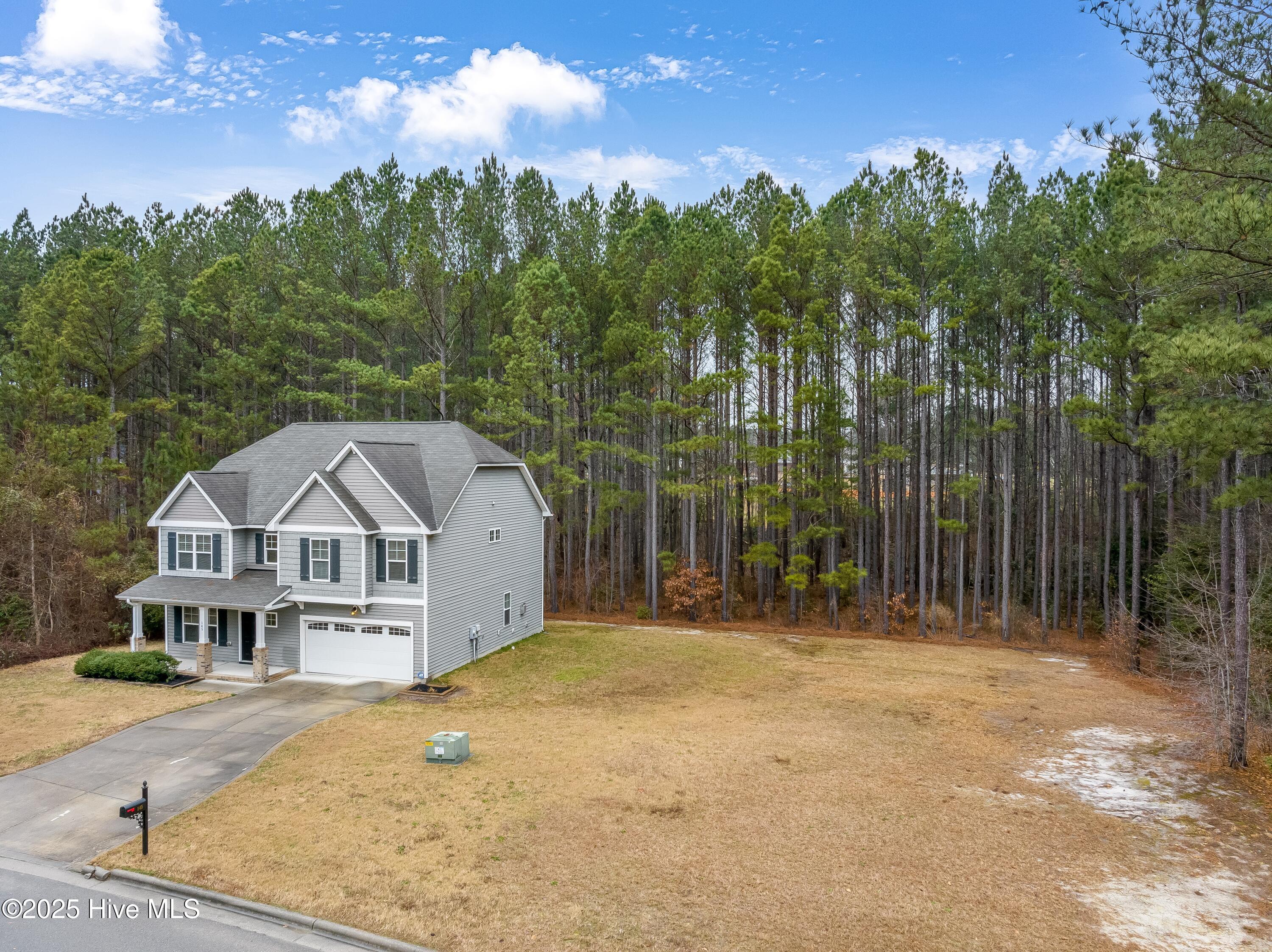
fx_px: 881
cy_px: 476
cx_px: 636
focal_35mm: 24
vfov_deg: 56.8
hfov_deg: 71.6
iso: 100
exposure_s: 1/13
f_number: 8
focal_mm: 12.29
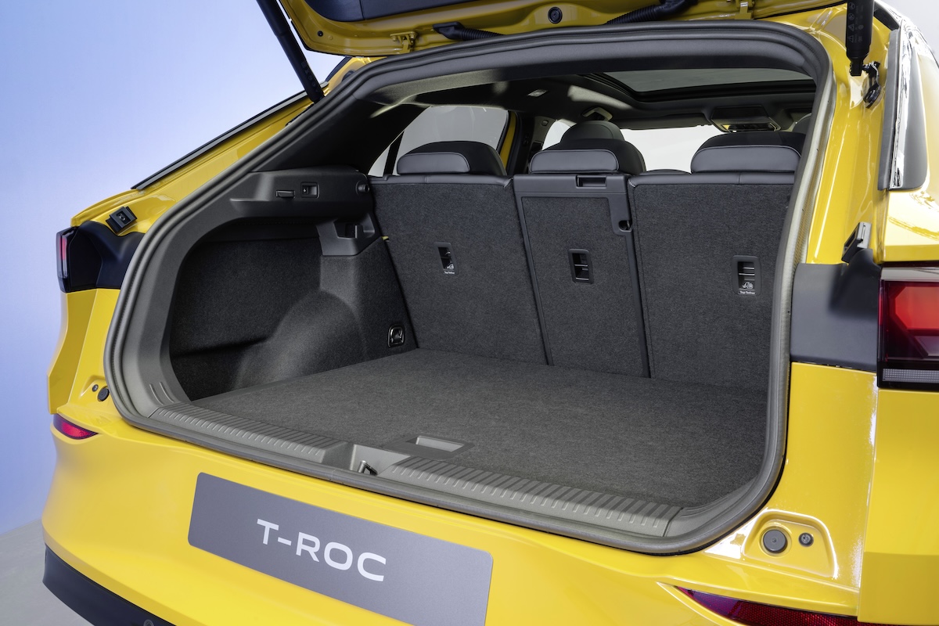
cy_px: 313
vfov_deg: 42.3
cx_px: 470
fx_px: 809
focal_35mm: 31
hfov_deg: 60.3
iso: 100
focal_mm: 31
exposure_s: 13
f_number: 16
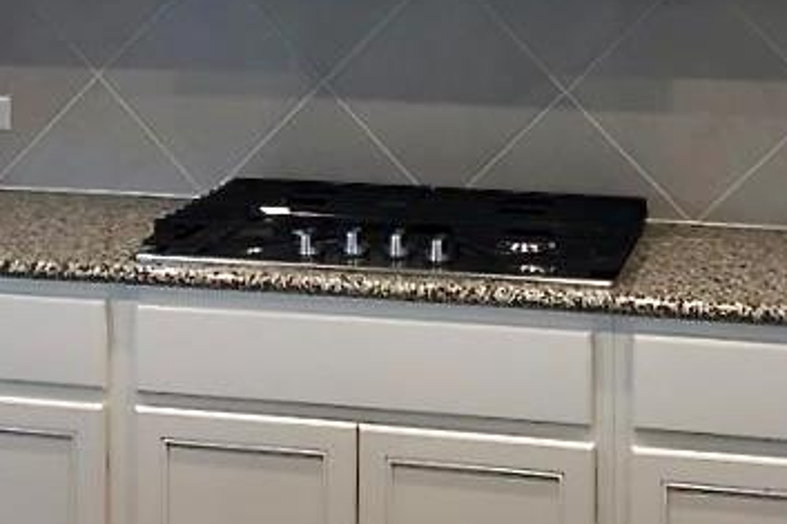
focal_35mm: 83
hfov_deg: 24.5
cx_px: 332
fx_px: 1814
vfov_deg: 15.9
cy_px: -65
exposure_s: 1/30
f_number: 1.8
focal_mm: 3.99
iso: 32
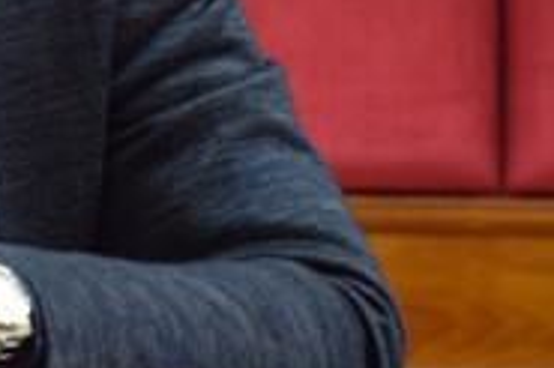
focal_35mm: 665
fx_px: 10226
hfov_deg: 3.1
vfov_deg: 2.1
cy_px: -163
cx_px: -311
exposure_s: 1/20
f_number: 5.6
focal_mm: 105
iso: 1000
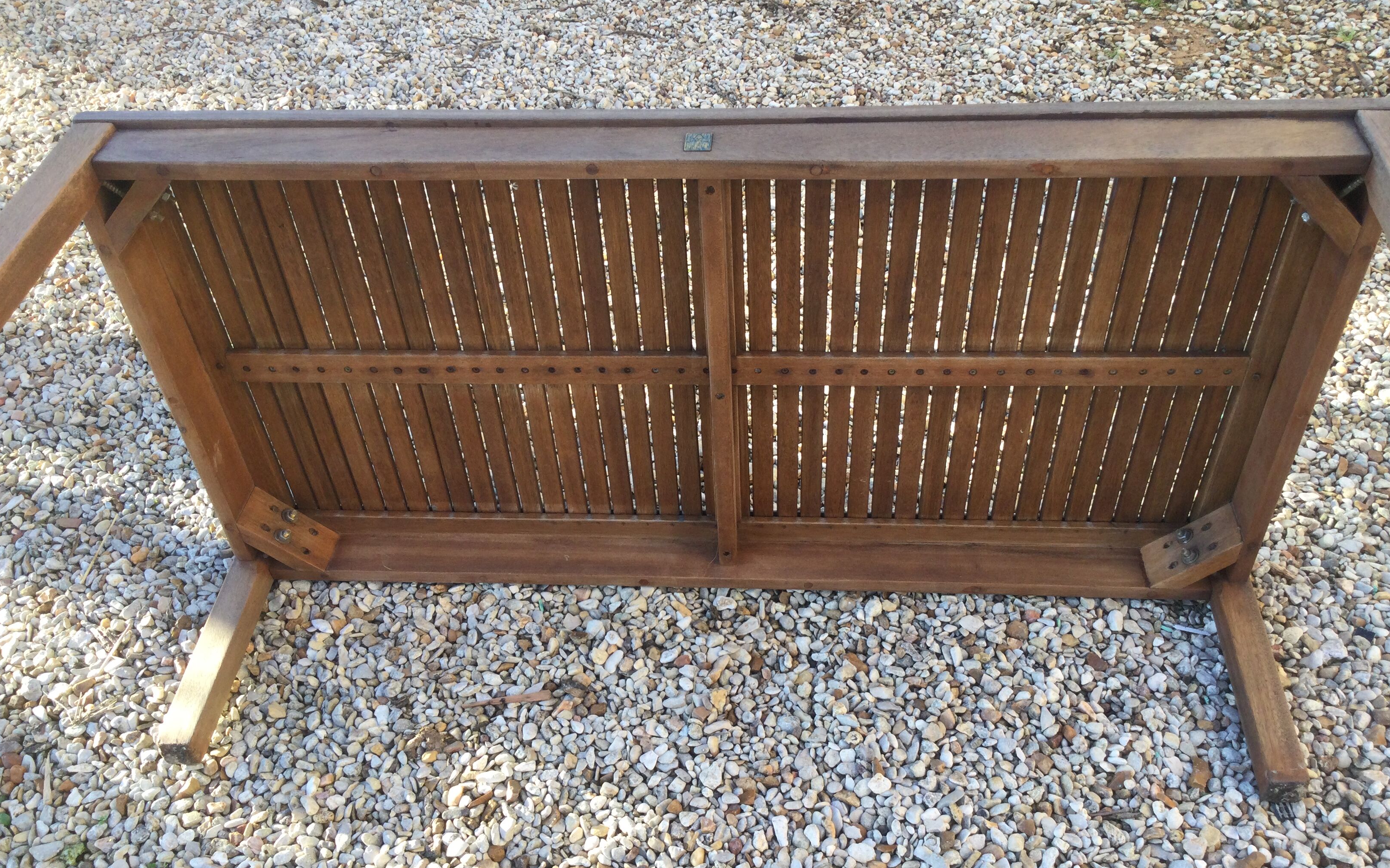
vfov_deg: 38.3
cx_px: 693
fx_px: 1250
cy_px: 441
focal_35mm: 33
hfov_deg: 58.1
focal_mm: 3.3
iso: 40
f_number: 2.4
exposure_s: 1/100
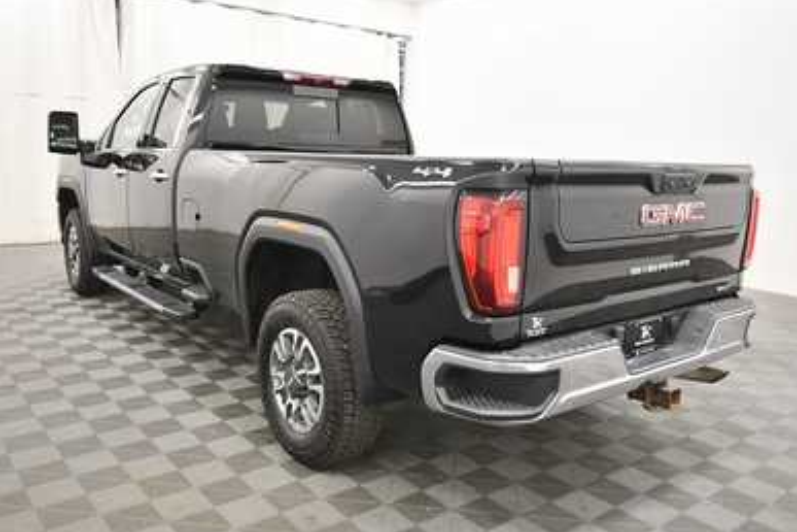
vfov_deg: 42.3
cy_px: 267
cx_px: 410
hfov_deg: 60.3
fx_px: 686
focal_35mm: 31
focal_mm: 20
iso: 2000
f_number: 5.6
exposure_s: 1/125
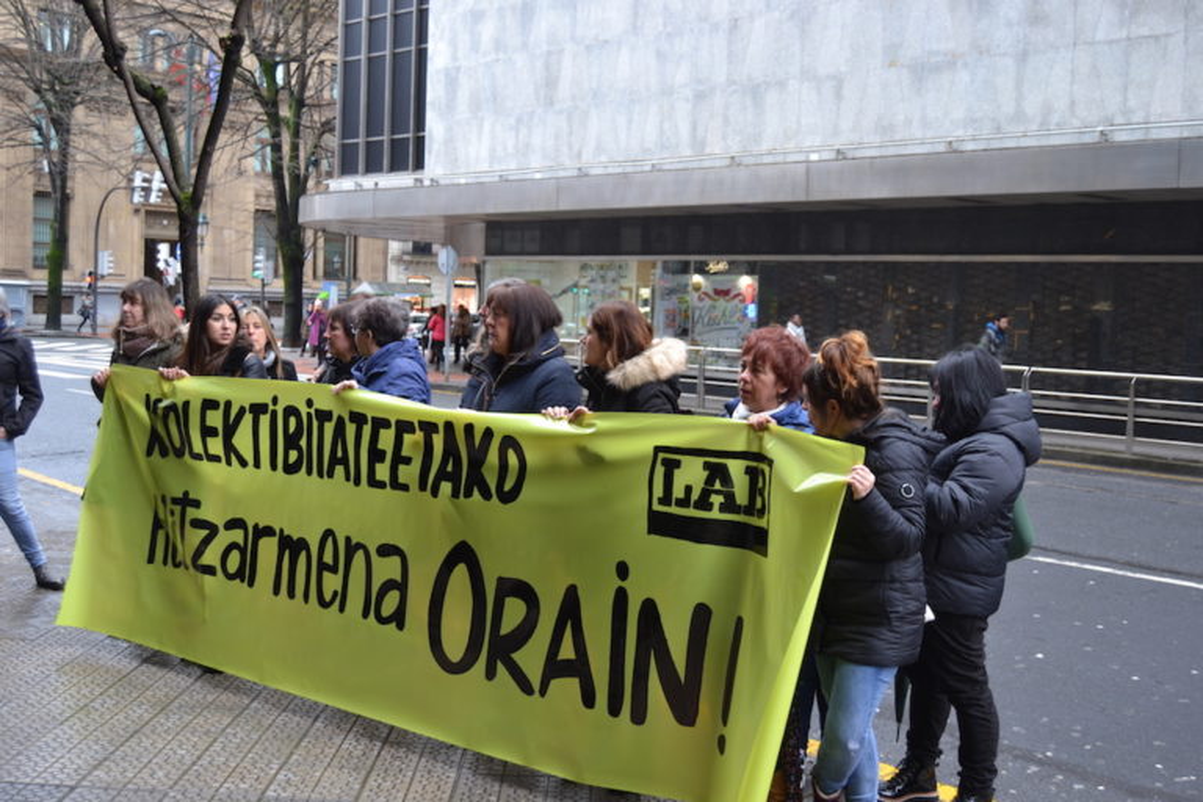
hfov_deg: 49.6
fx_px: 1303
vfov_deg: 34.2
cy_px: 401
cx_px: 602
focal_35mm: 39
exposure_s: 1/60
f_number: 4
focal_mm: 26
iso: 400
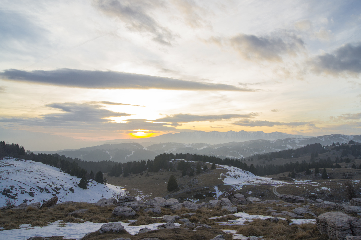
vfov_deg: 47.9
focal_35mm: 27
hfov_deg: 67.4
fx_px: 271
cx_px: 180
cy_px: 120
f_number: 9
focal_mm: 18
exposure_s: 1/30
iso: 100
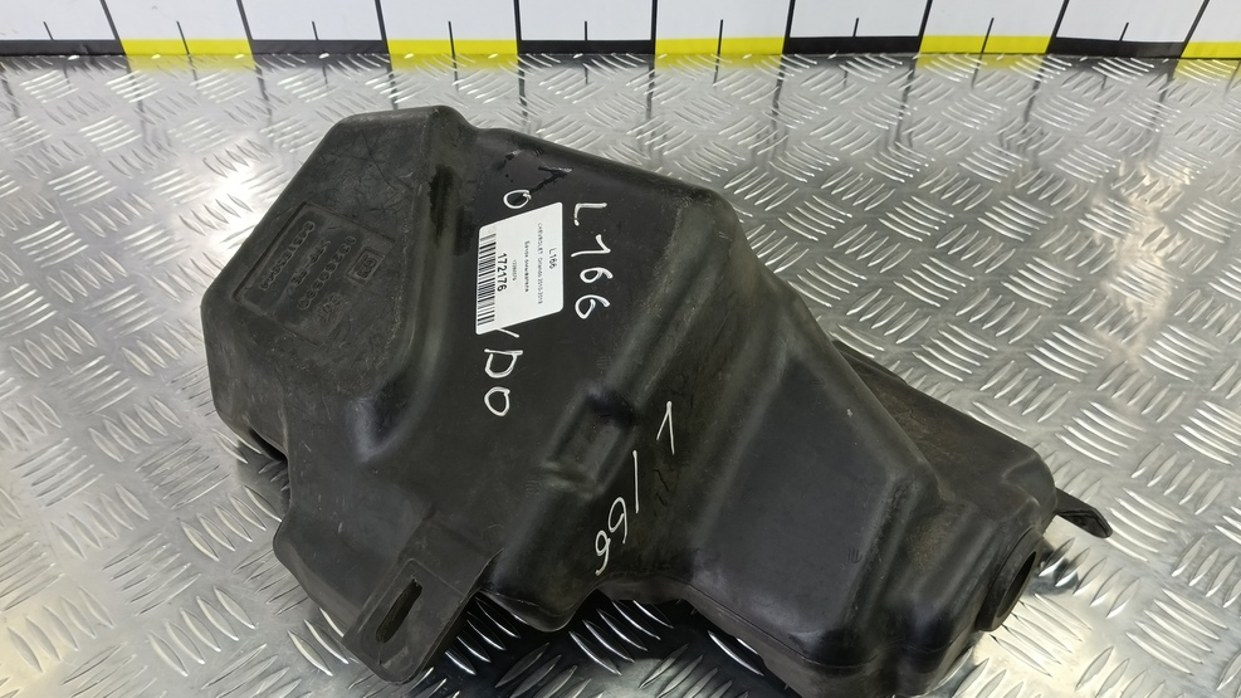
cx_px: 604
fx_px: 855
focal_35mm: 26
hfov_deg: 71.9
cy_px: 421
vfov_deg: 44.1
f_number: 1.6
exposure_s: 1/50
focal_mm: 4.11
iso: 138
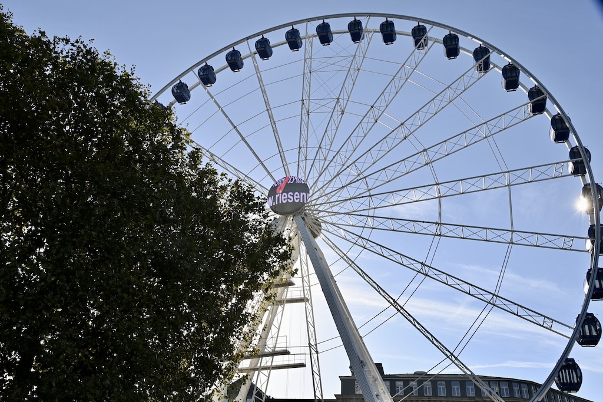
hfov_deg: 60.3
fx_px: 519
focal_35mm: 31
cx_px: 302
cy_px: 201
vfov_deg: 42.3
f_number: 16
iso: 100
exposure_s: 1/100
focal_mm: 31
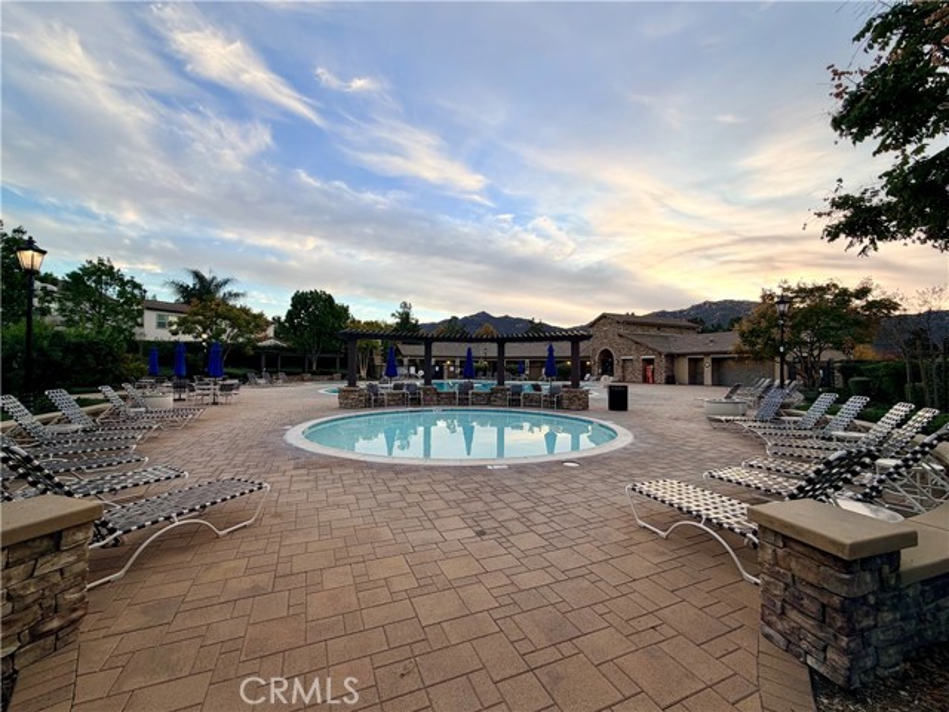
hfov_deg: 102.1
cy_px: 356
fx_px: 384
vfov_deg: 85.7
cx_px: 474
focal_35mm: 14
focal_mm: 2.22
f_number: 2.2
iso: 40
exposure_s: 1/202
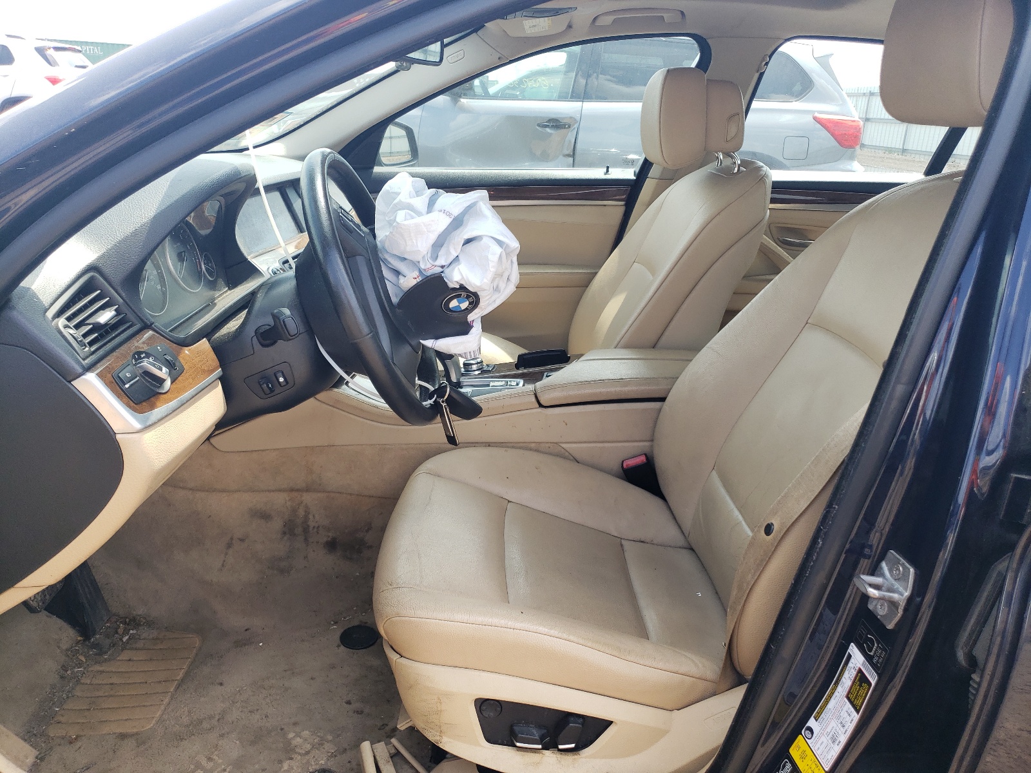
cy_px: 386
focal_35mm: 26
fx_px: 774
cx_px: 516
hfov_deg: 67.3
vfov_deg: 53.1
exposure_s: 1/500
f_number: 1.5
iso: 50
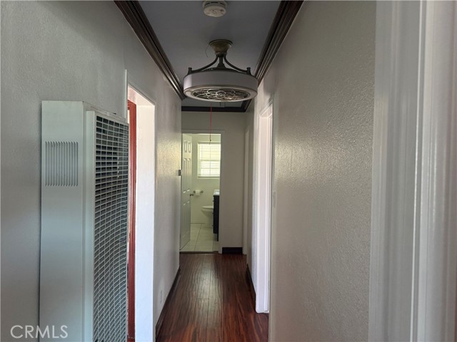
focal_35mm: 24
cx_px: 228
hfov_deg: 71.6
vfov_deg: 56.8
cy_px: 171
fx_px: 317
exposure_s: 1/60
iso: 250
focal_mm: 6.76
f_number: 1.78
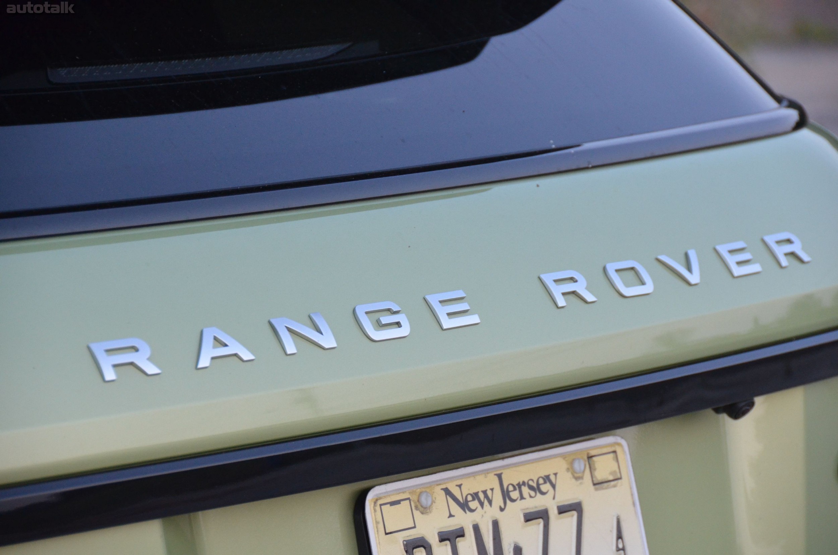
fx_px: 4530
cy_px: 278
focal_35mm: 195
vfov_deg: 7.0
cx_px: 419
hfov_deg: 10.6
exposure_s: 1/160
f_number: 5.6
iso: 1600
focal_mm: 130
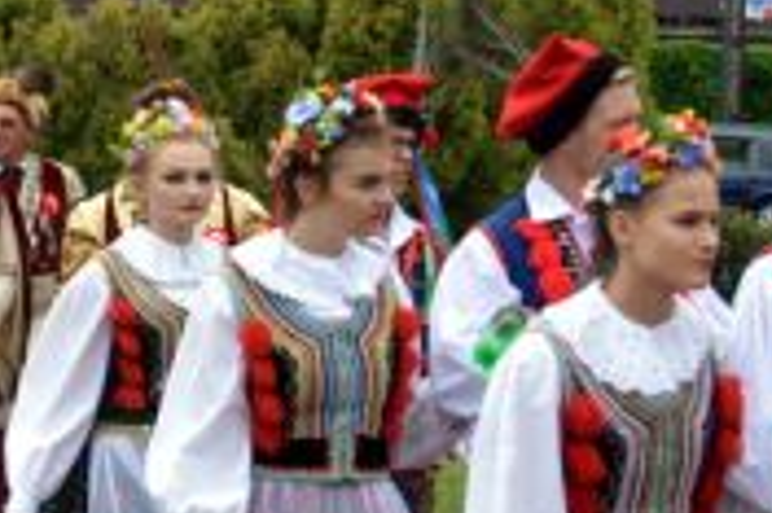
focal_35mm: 133
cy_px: 254
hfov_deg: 14.9
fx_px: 2849
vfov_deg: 10.3
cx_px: -169
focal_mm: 26
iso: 400
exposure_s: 1/1250
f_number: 4.5
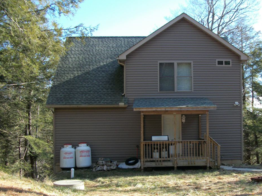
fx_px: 333
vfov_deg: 32.8
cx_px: 165
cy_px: 111
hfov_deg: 42.6
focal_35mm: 44
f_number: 2.9
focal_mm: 5.7
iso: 80
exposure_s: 1/320
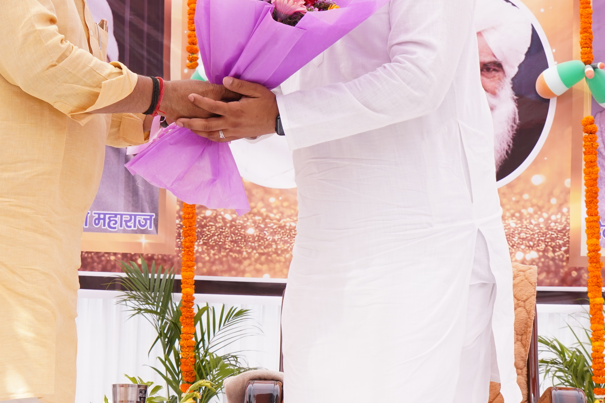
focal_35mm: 102
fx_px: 1714
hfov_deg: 20.0
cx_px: 241
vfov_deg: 13.4
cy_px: 135
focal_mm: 52
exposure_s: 1/100
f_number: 11
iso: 320
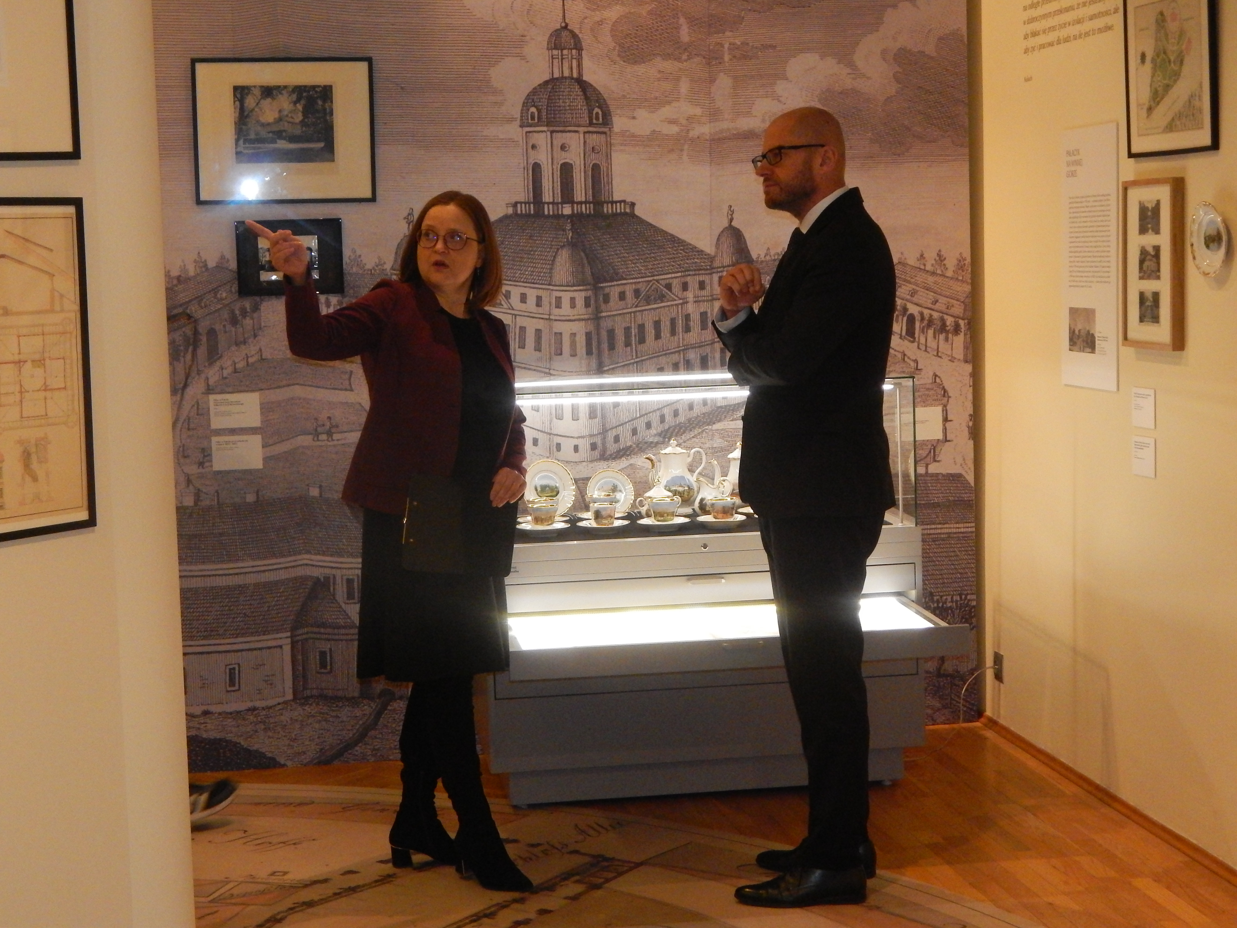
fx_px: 2180
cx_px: 618
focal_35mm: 61
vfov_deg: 24.0
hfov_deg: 31.7
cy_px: 464
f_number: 4
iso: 800
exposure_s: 1/80
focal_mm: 10.9
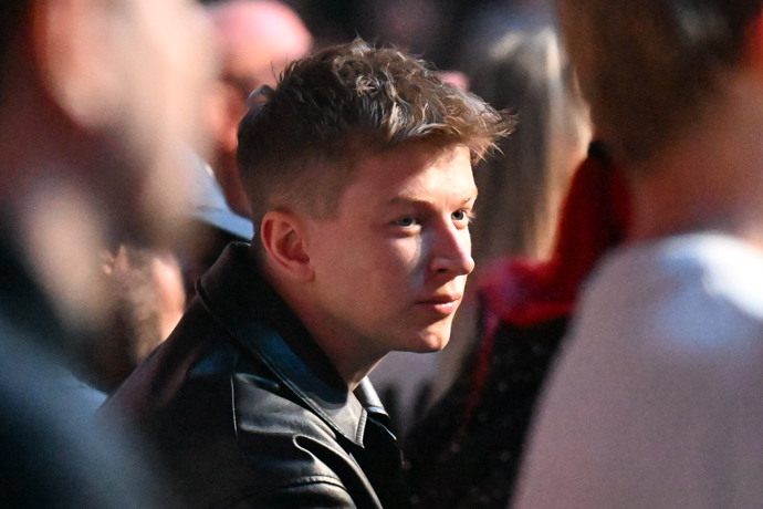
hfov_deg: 6.9
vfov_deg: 4.6
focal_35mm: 300
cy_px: 254
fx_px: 6358
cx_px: 382
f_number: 2.8
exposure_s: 1/640
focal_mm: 200
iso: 20000
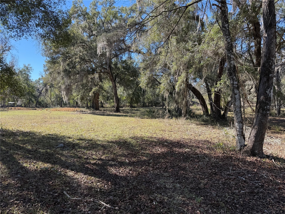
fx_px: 198
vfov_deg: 56.8
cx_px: 142
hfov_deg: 71.6
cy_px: 107
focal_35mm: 24
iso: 80
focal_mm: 6.76
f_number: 1.78
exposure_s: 1/1005
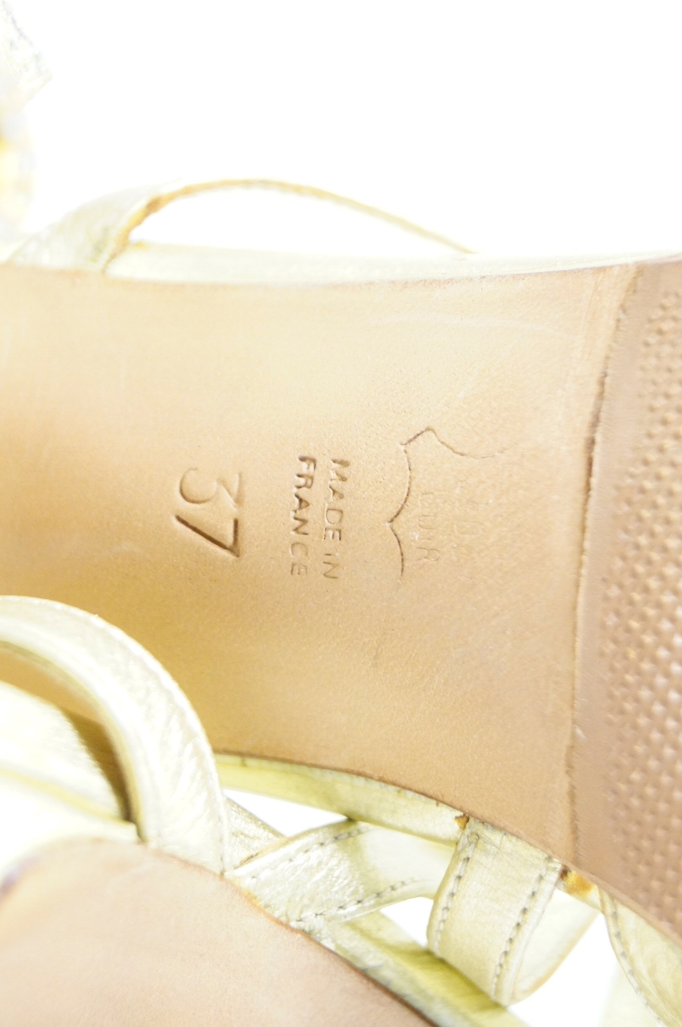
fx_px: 2352
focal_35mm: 82
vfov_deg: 24.7
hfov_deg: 16.5
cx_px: 341
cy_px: 514
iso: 3200
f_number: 5.6
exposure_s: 1/40
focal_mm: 55
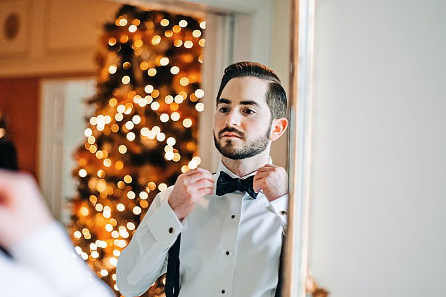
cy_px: 143
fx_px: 830
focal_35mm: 67
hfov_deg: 30.0
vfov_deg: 20.3
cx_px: 197
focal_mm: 50
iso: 640
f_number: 1.6
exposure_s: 1/160
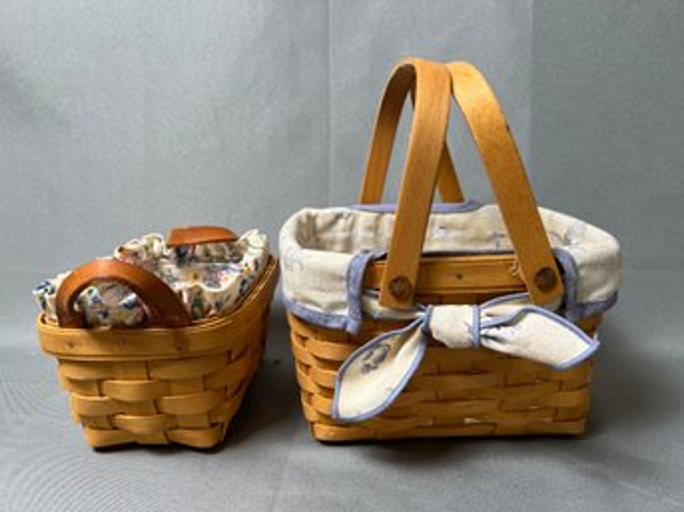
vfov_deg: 53.0
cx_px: 342
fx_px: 514
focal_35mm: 26
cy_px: 256
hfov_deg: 67.3
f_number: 1.5
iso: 80
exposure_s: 1/60
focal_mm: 5.7
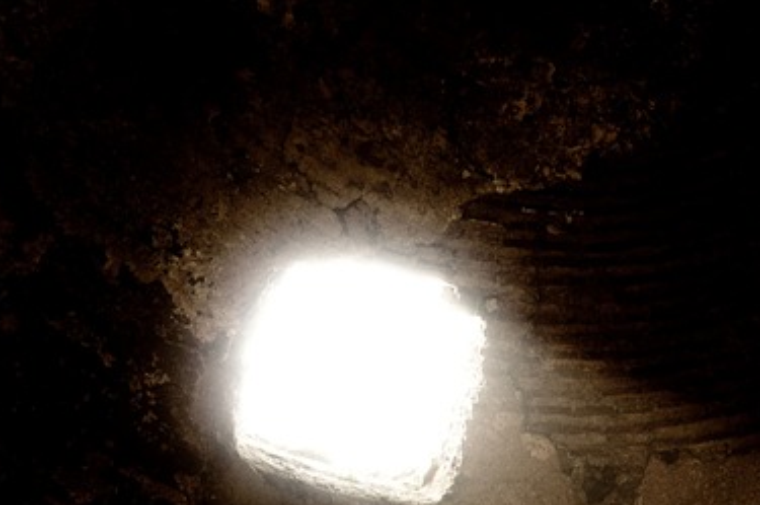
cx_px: 876
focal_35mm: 82
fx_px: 1729
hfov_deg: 23.0
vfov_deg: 15.9
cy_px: 621
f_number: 5.6
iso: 320
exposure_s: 1/50
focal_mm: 20
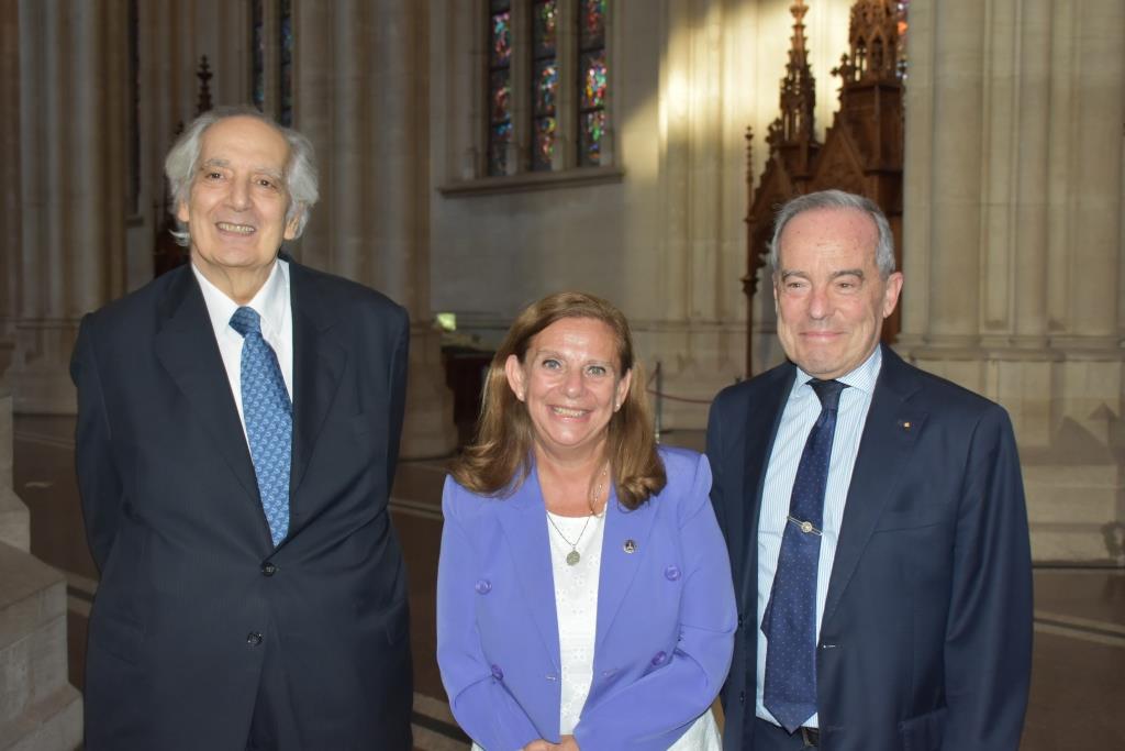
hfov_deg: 43.6
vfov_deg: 29.9
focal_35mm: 45
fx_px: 1406
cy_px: 376
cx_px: 562
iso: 1250
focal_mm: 30
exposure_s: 1/60
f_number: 5.6
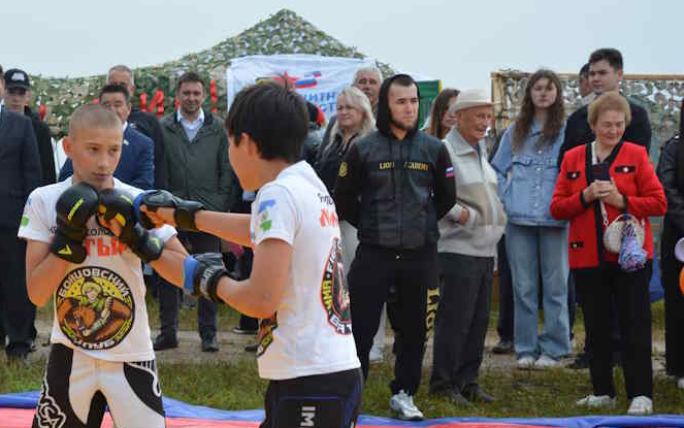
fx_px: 2201
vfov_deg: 11.1
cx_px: 164
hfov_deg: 17.6
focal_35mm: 118
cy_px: 300
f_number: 8
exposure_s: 1/250
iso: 200
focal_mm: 50
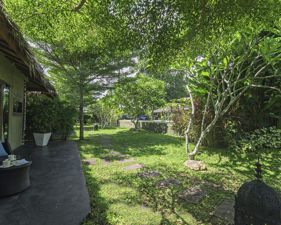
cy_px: 113
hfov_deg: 89.5
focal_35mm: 17
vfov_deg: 77.0
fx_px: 141
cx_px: 129
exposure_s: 1/80
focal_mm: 15
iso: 200
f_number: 8
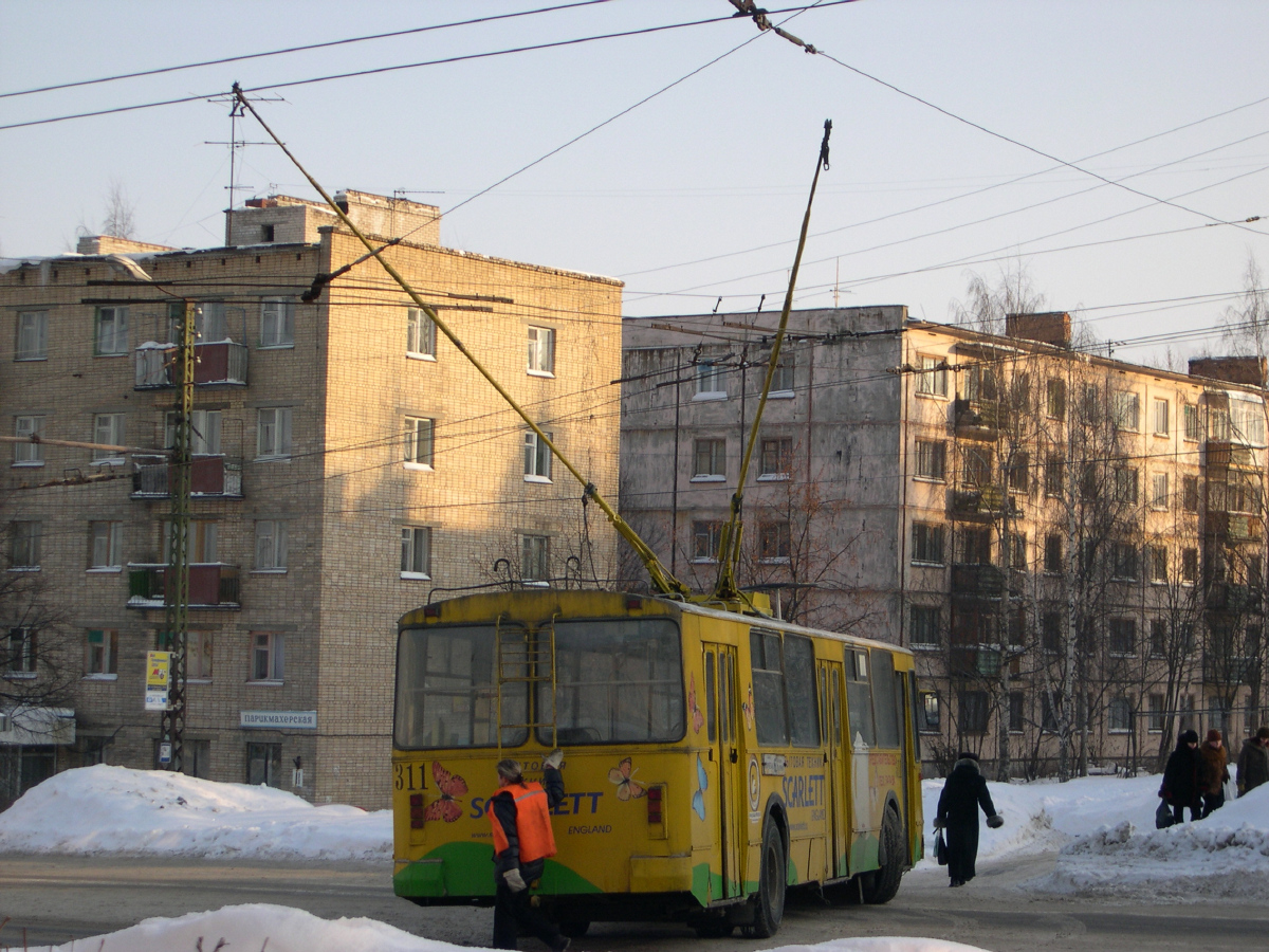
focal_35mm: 87
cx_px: 634
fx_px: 3189
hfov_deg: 22.5
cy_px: 476
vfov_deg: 17.0
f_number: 4.4
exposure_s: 1/315
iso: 100
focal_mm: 18.4
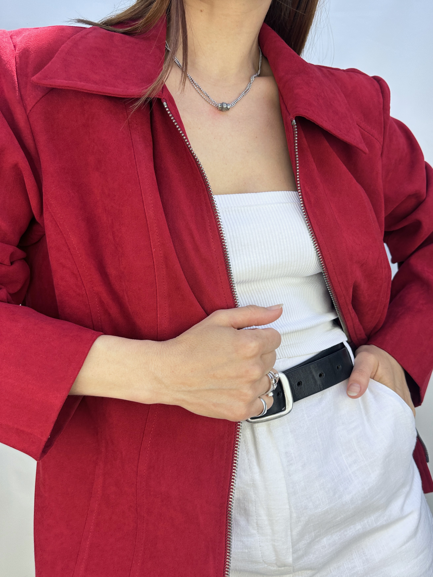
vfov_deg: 71.6
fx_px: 400
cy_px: 288
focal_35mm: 24
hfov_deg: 56.8
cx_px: 216
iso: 80
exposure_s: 1/339
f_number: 1.78
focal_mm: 6.86
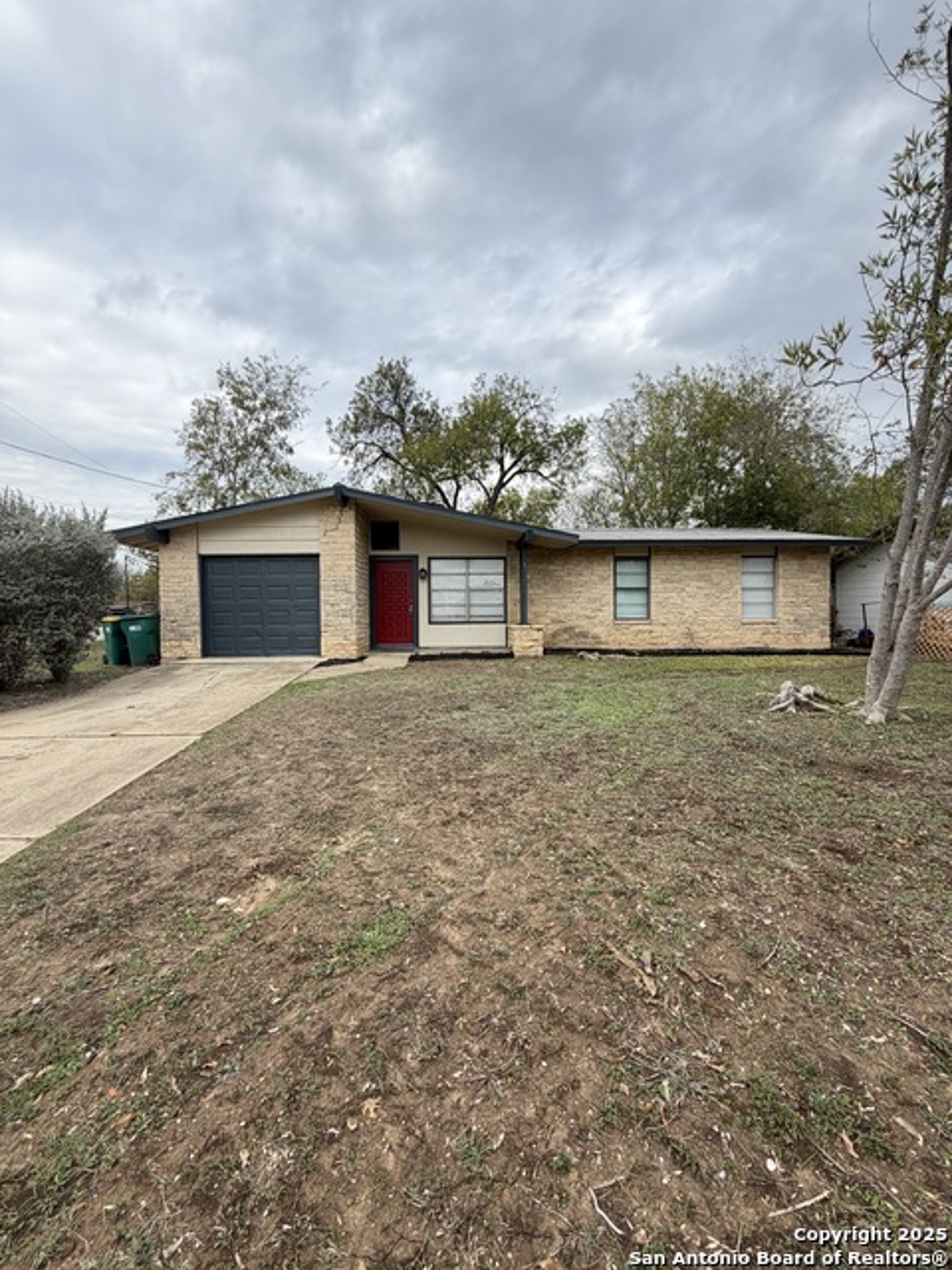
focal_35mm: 14
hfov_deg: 85.7
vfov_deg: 102.1
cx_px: 476
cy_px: 635
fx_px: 513
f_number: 2.2
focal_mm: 2.22
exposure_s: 1/502
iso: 50
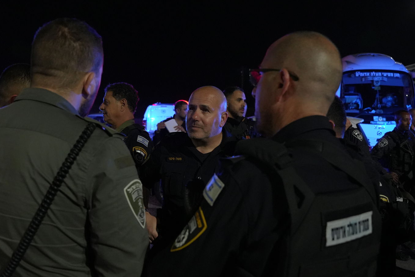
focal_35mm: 37
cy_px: 142
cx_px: 209
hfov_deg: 51.9
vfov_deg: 35.9
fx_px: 426
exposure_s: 1/50
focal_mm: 24
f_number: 3.5
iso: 5000
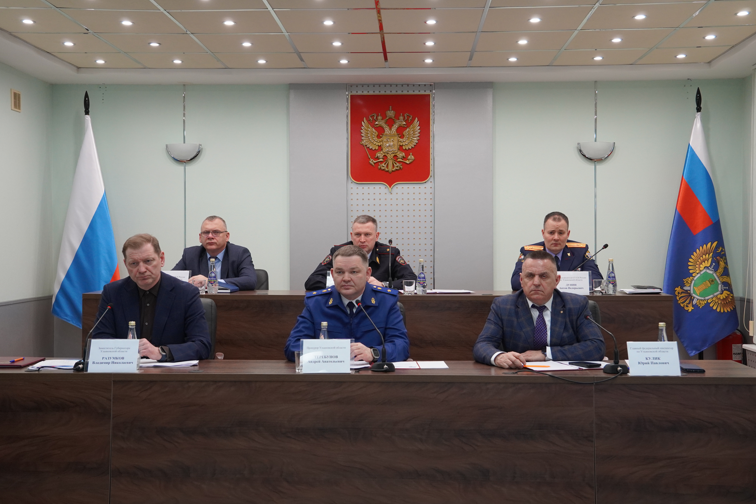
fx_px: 903
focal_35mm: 43
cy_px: 249
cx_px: 377
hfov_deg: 45.4
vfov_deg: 31.2
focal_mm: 28
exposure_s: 1/160
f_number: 4
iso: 800
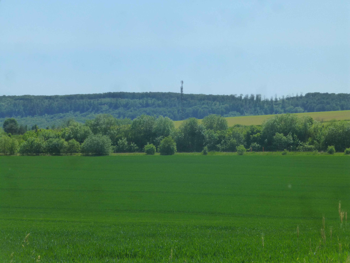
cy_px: 132
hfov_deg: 14.4
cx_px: 175
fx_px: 1385
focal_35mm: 137
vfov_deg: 10.8
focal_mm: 24.4
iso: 200
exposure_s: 1/1000
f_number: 5.4
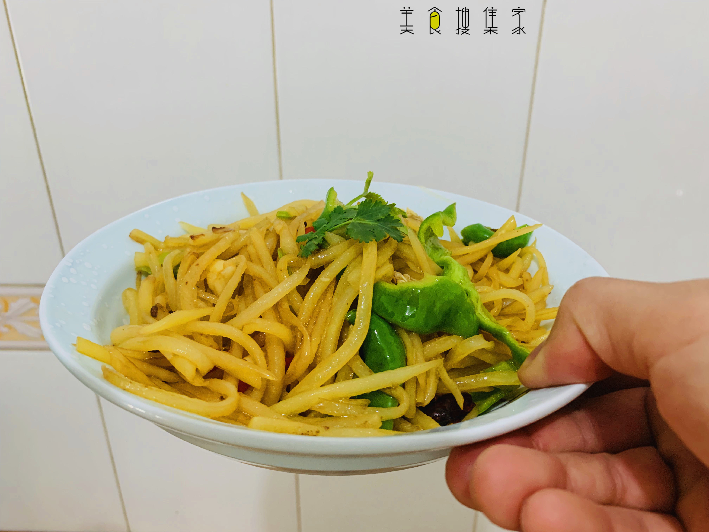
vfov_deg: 53.1
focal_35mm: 26
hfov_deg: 67.3
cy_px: 266
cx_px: 354
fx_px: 533
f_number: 1.8
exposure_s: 1/60
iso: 160
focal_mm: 4.25
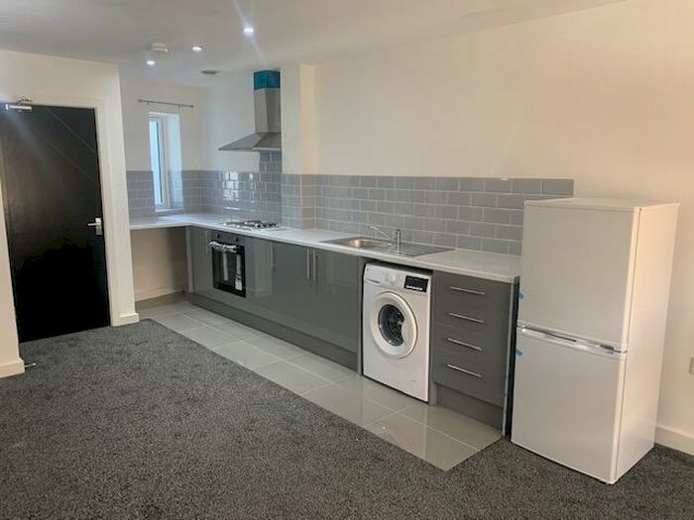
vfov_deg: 53.1
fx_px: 521
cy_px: 260
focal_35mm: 26
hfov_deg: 67.3
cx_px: 347
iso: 100
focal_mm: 4.25
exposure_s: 1/60
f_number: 1.8
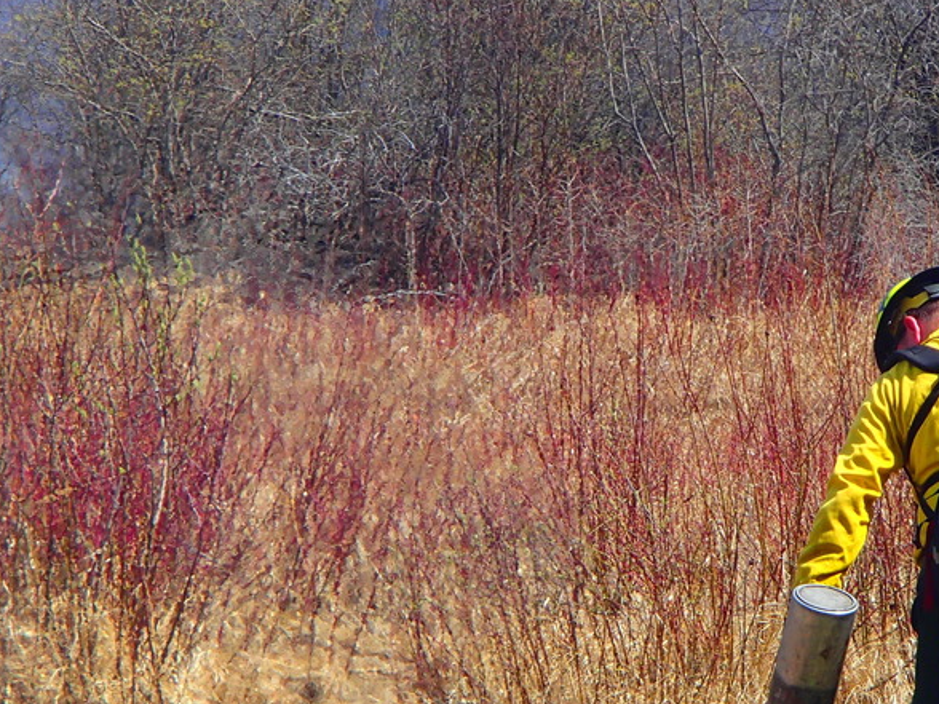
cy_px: 556
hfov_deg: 8.3
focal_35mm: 238
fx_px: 6456
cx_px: 637
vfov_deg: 6.2
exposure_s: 1/250
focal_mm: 25
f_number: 5.9
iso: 125
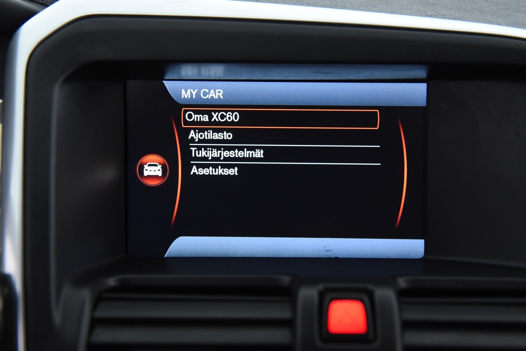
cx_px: 272
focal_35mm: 68
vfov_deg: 20.0
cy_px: 146
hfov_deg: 29.6
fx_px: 994
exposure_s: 1/50
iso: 4000
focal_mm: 55
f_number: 4
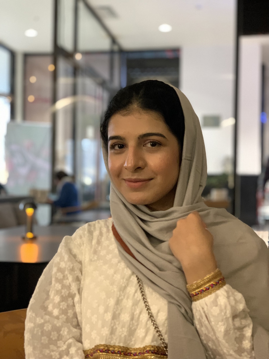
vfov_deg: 36.8
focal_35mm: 52
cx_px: 134
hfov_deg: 28.0
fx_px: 539
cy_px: 180
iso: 400
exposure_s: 1/33
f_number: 2.4
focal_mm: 6
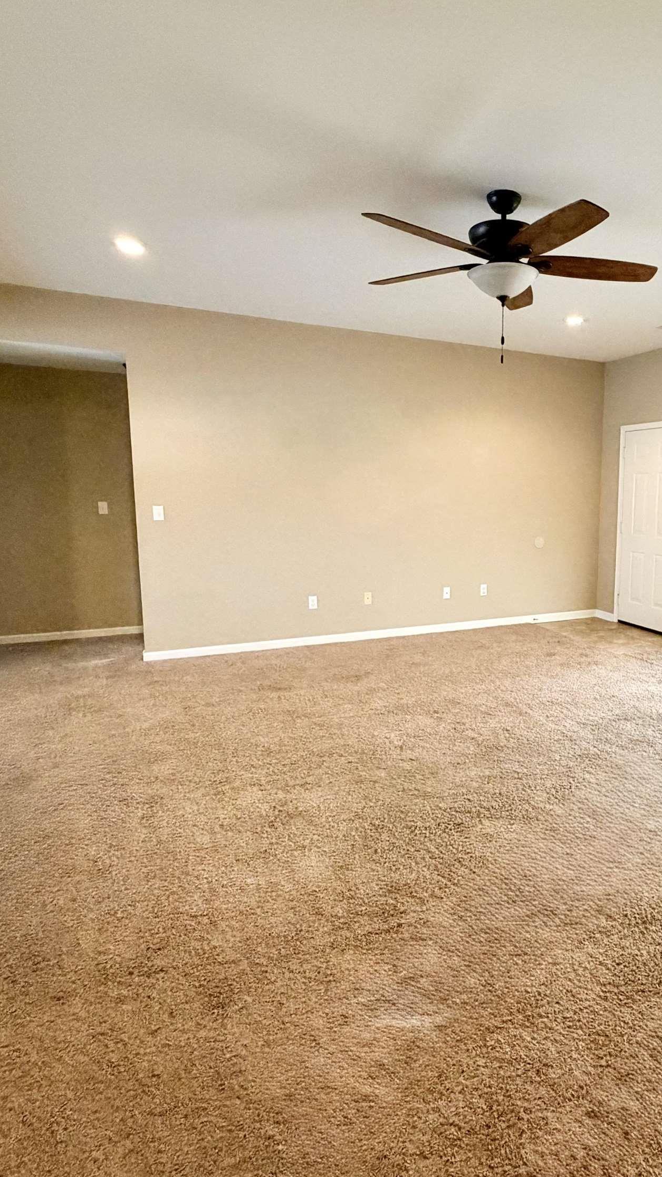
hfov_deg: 51.1
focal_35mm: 21
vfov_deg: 83.8
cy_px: 582
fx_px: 655
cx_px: 506
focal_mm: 2.22
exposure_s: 1/60
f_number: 2.2
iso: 500
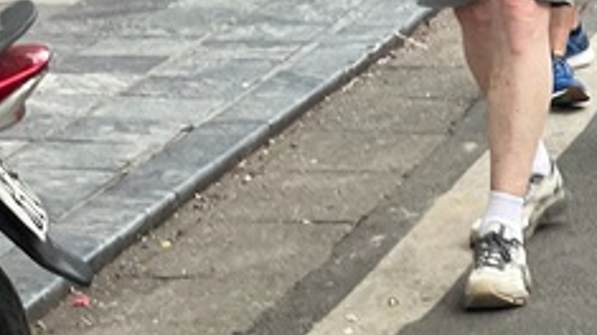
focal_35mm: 188
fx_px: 2975
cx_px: 755
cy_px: -245
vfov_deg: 6.3
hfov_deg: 11.2
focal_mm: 6
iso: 100
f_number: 2
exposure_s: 1/50
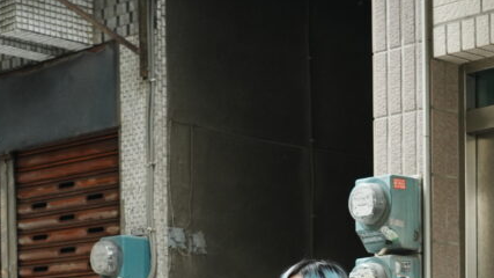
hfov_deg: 20.1
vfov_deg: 11.2
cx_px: 503
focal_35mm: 103
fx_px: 1349
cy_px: 441
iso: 1000
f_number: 4
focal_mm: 35
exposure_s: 1/640
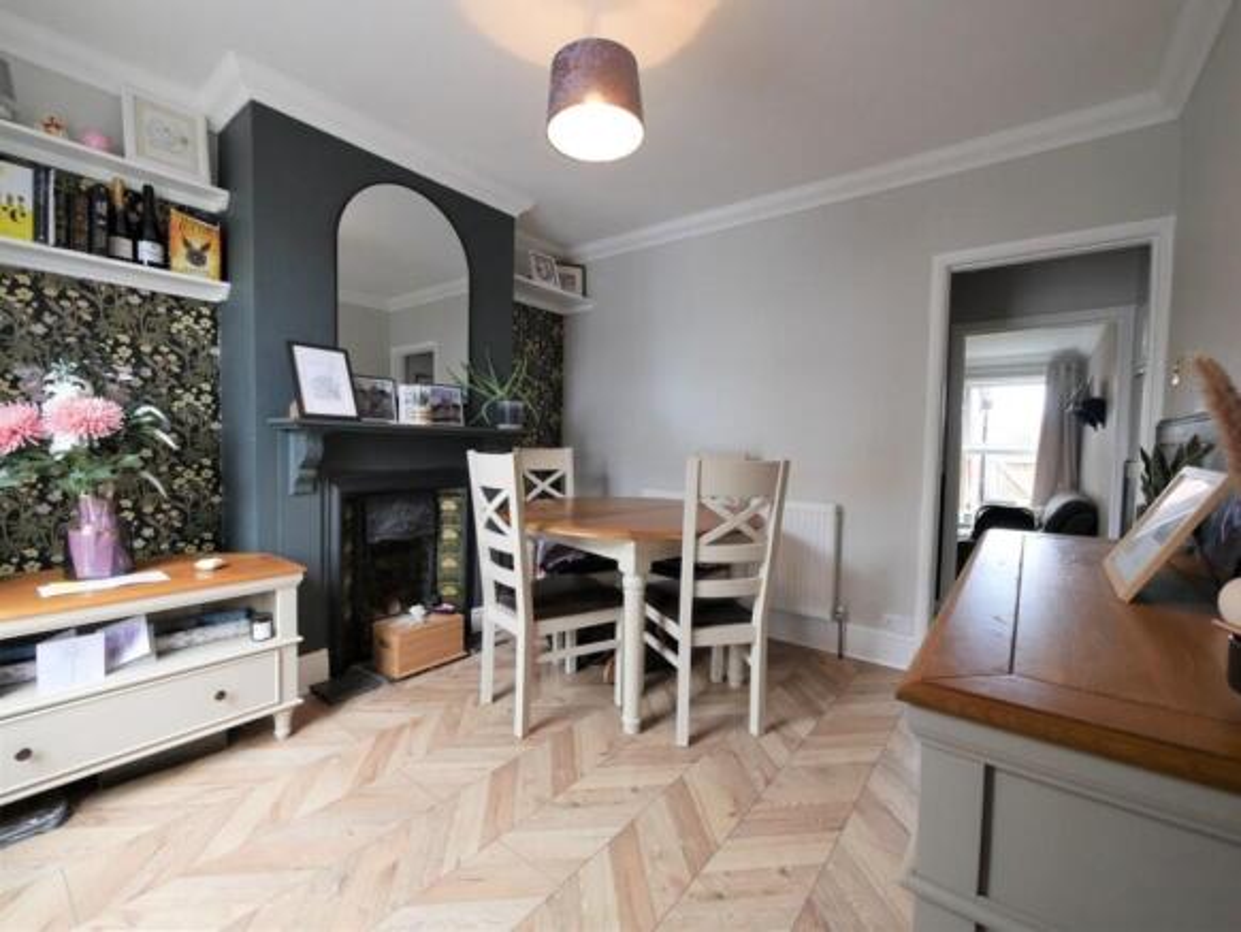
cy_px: 466
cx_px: 620
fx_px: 502
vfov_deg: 85.7
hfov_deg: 102.0
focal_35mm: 14
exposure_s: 1/60
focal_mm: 7
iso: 500
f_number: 4
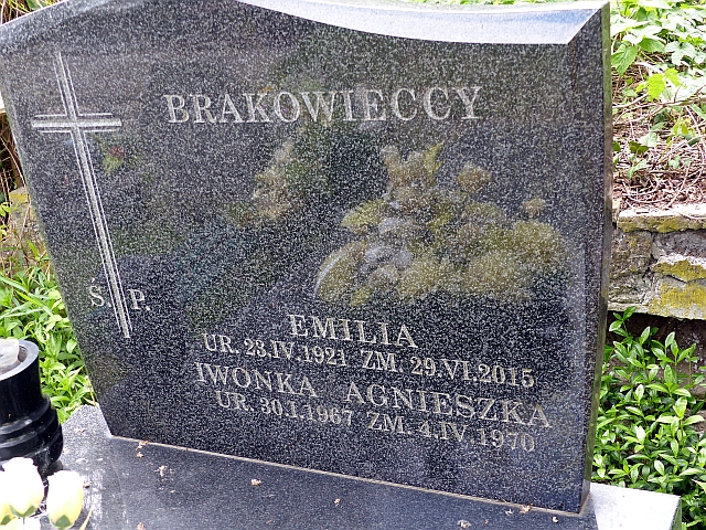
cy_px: 265
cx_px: 353
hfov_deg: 38.9
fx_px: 999
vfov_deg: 29.7
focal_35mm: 49
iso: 100
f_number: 2.8
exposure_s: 1/80
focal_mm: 8.7
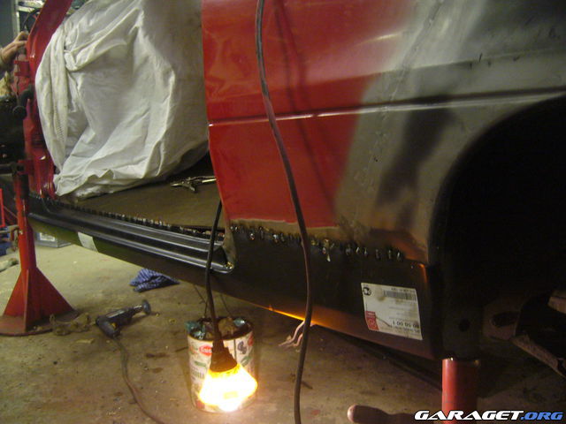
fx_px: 572
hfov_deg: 52.6
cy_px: 212
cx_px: 283
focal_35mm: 35
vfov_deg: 40.7
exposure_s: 1/8
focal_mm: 5.8
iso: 200
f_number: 2.8
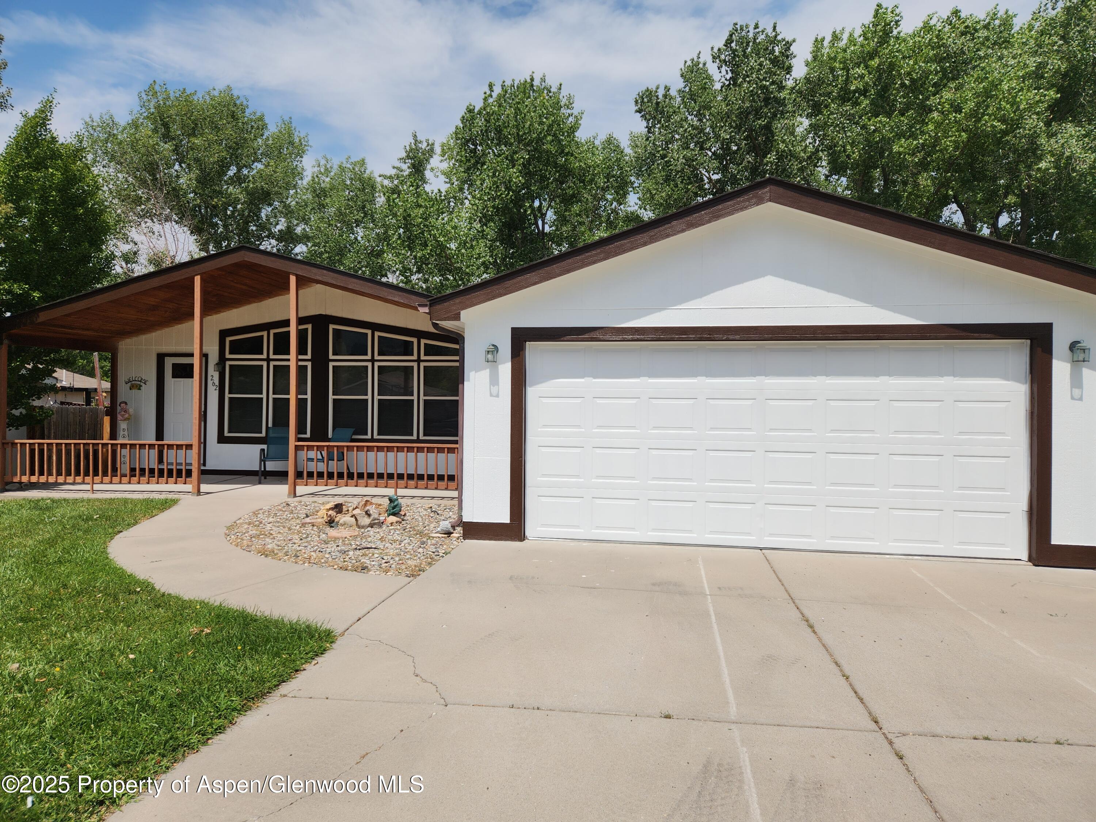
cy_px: 411
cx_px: 548
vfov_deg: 58.9
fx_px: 728
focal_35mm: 23
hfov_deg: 73.9
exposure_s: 1/3160
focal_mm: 5.4
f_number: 1.8
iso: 20
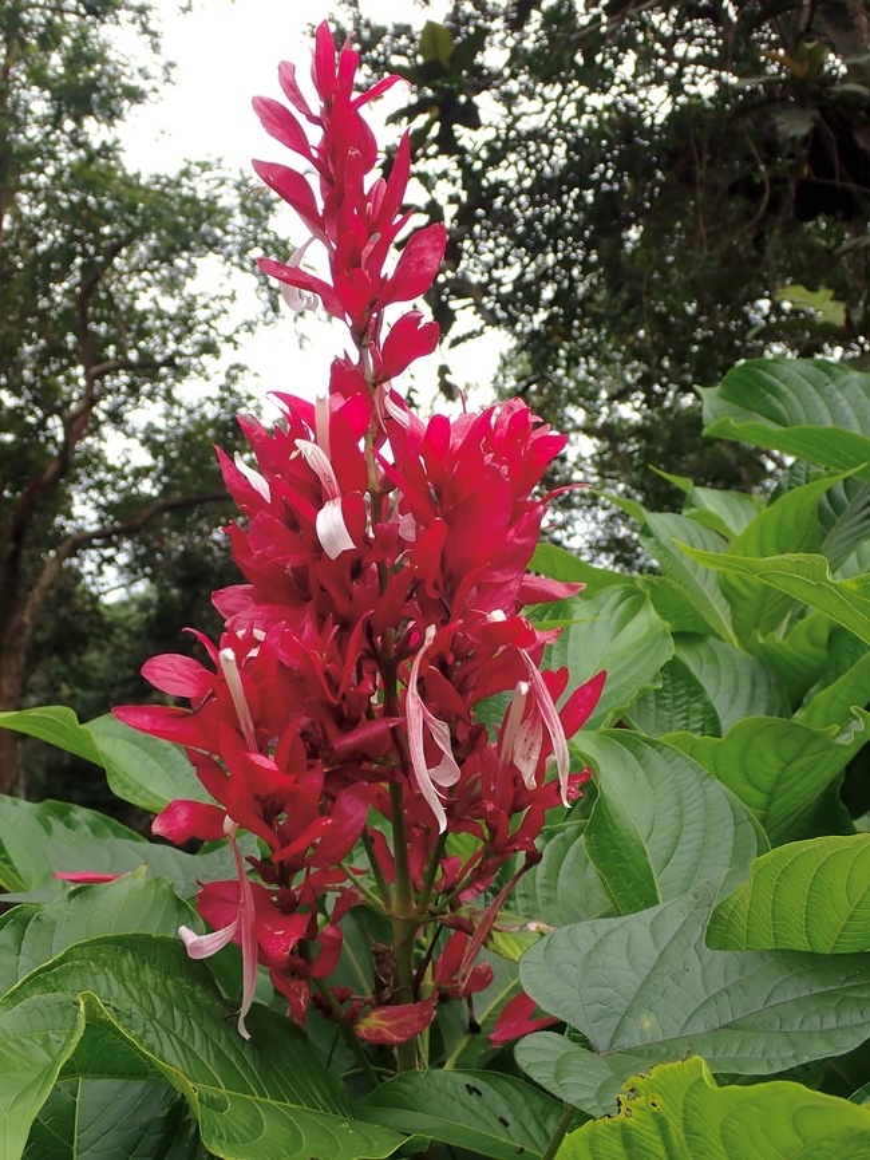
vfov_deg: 45.8
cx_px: 435
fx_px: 1373
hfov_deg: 35.2
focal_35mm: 41
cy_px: 580
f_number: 4
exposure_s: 1/200
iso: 100
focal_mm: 7.31
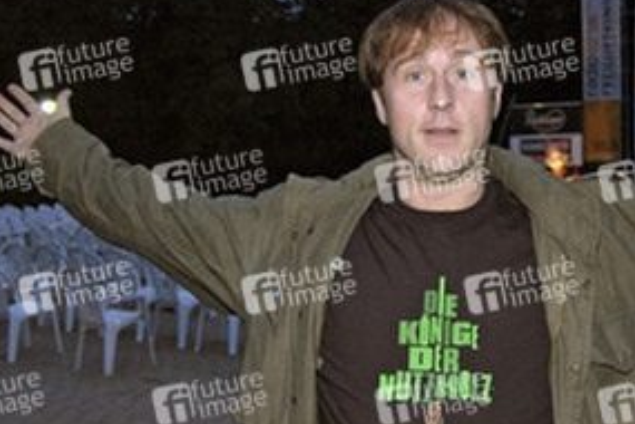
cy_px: 232
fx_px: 1005
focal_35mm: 57
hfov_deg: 34.4
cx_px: 462
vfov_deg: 23.8
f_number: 4
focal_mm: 24
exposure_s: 1/40
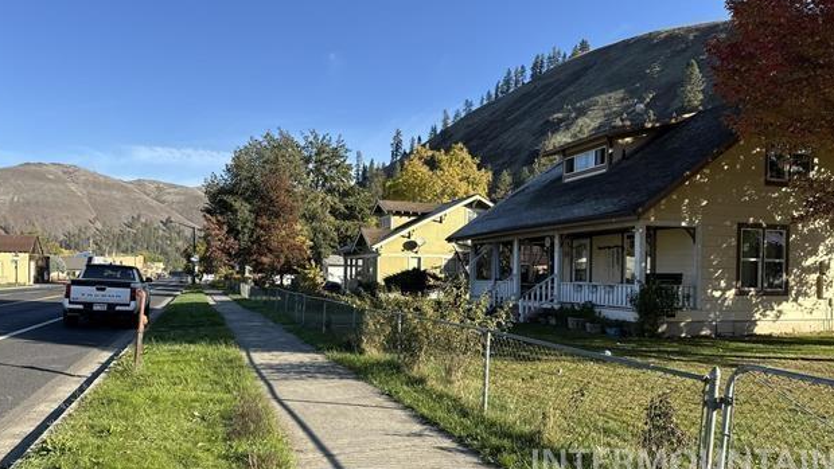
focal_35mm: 27
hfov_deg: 69.8
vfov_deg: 42.7
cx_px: 412
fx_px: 597
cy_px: 280
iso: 80
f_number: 1.78
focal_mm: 6.76
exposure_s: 1/2174
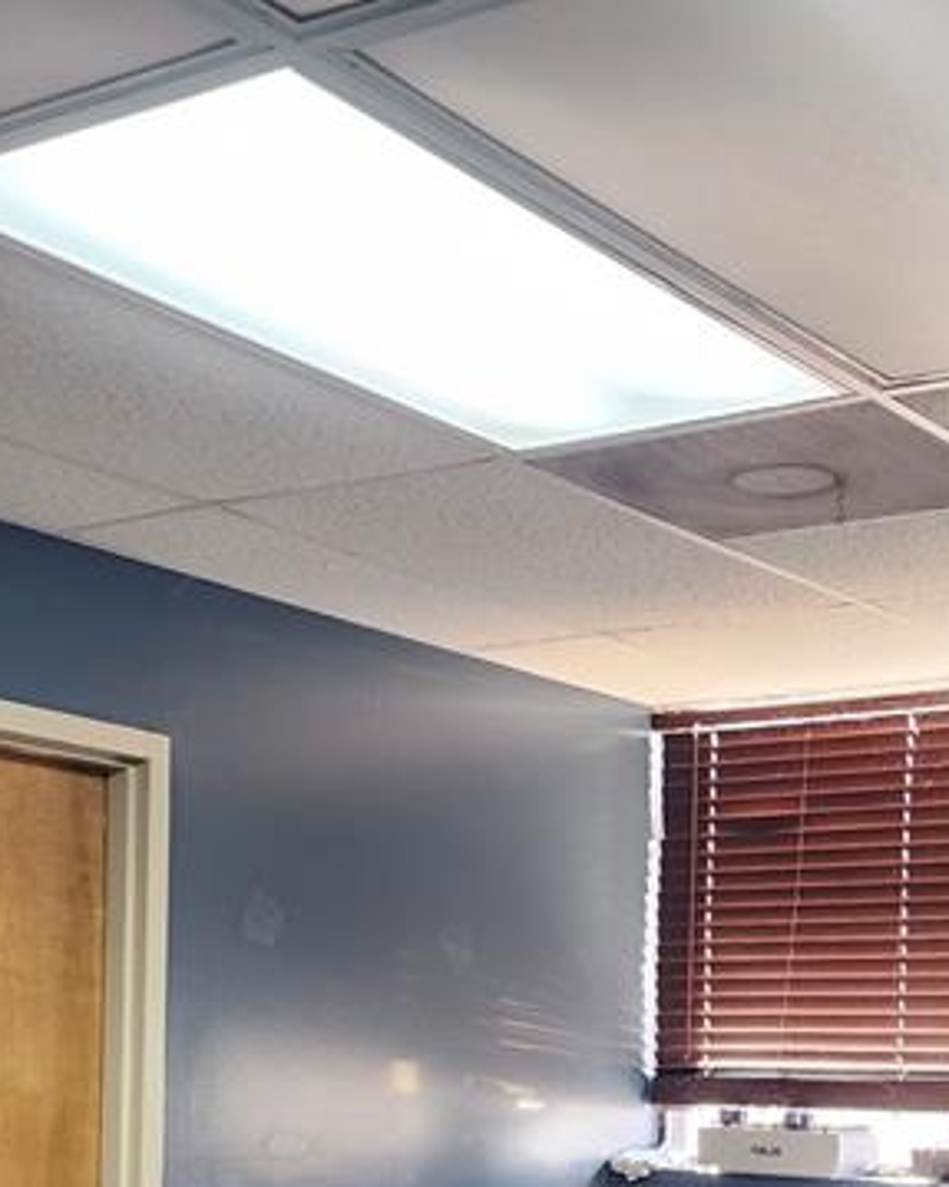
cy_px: 1108
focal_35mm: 64
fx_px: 2248
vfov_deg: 28.3
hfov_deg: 23.8
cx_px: 513
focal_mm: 6.4
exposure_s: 1/120
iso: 640
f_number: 1.8
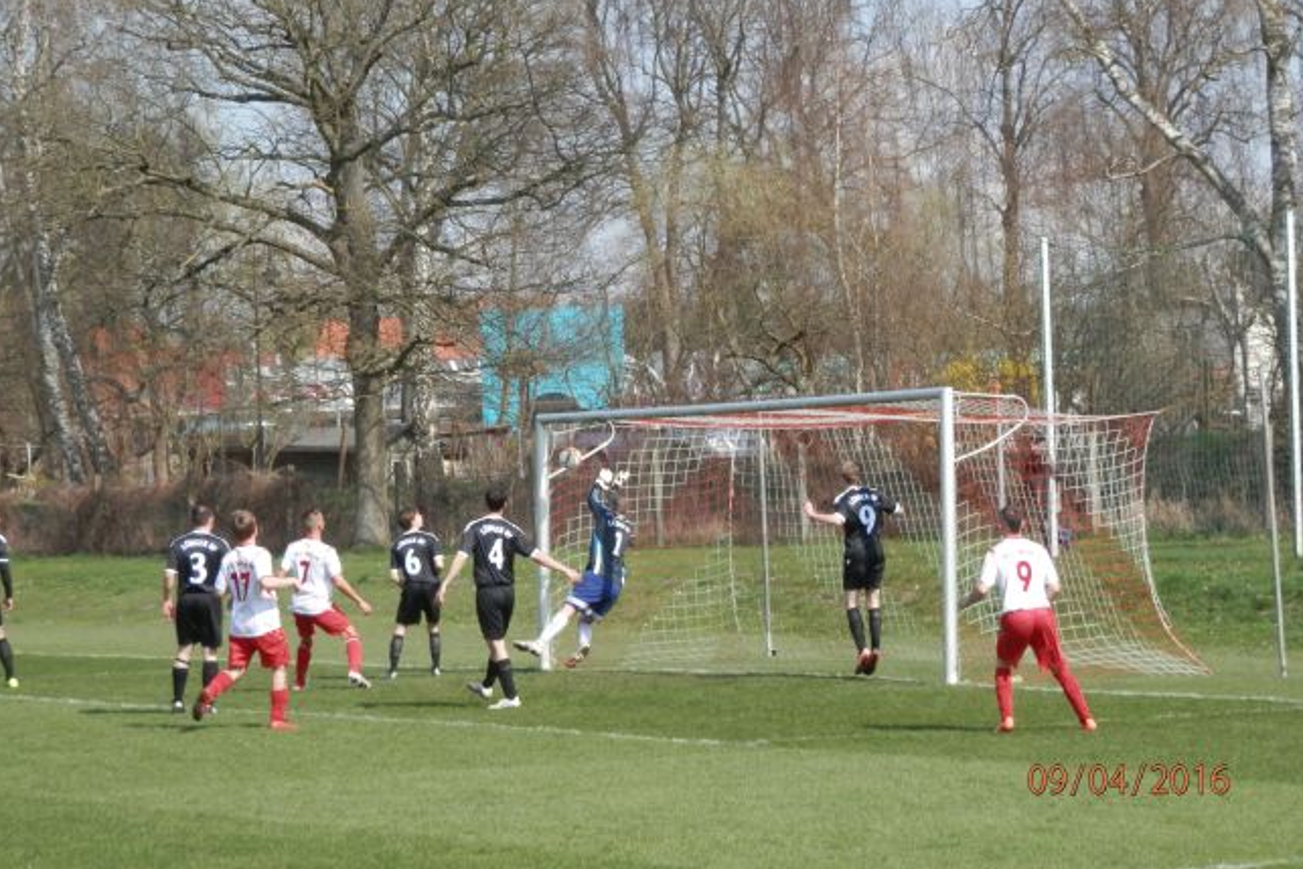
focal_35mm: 122
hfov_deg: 16.8
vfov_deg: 11.2
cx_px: 650
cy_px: 391
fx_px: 4416
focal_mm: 20.9
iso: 125
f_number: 5.2
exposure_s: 1/500
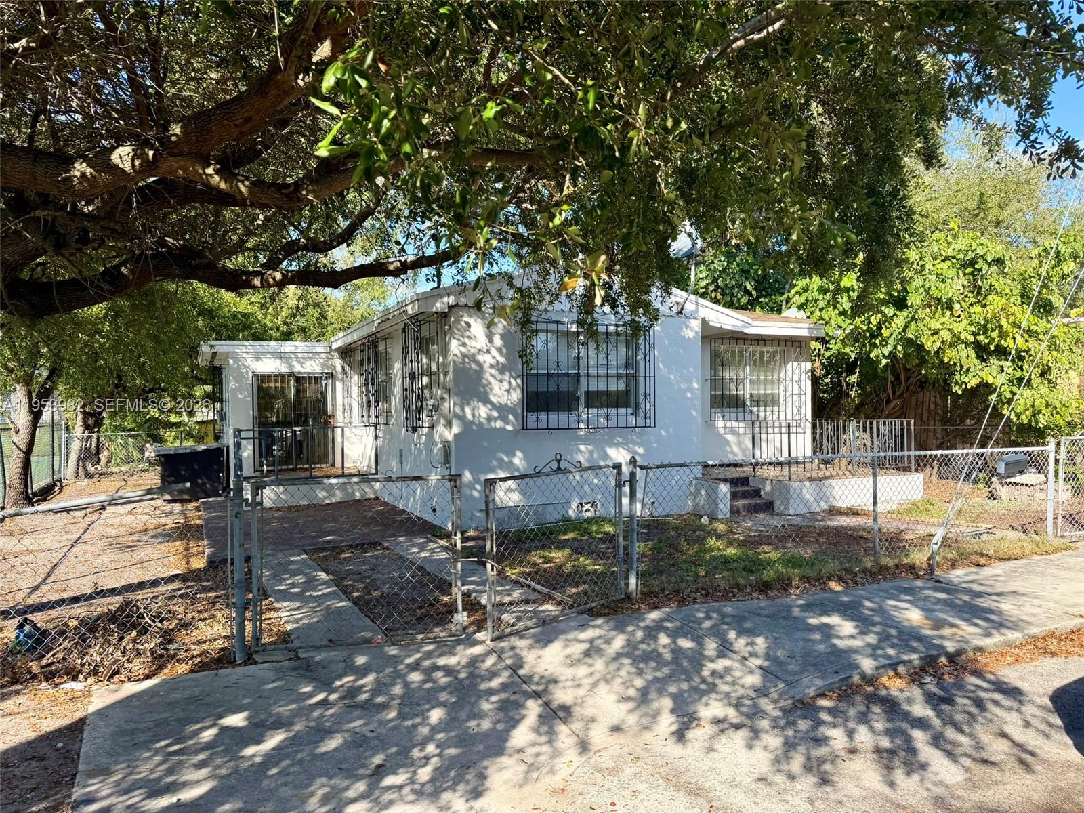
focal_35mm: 24
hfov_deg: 71.6
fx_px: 752
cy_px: 406
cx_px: 542
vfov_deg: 56.8
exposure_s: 1/1553
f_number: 1.78
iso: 100
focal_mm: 6.76
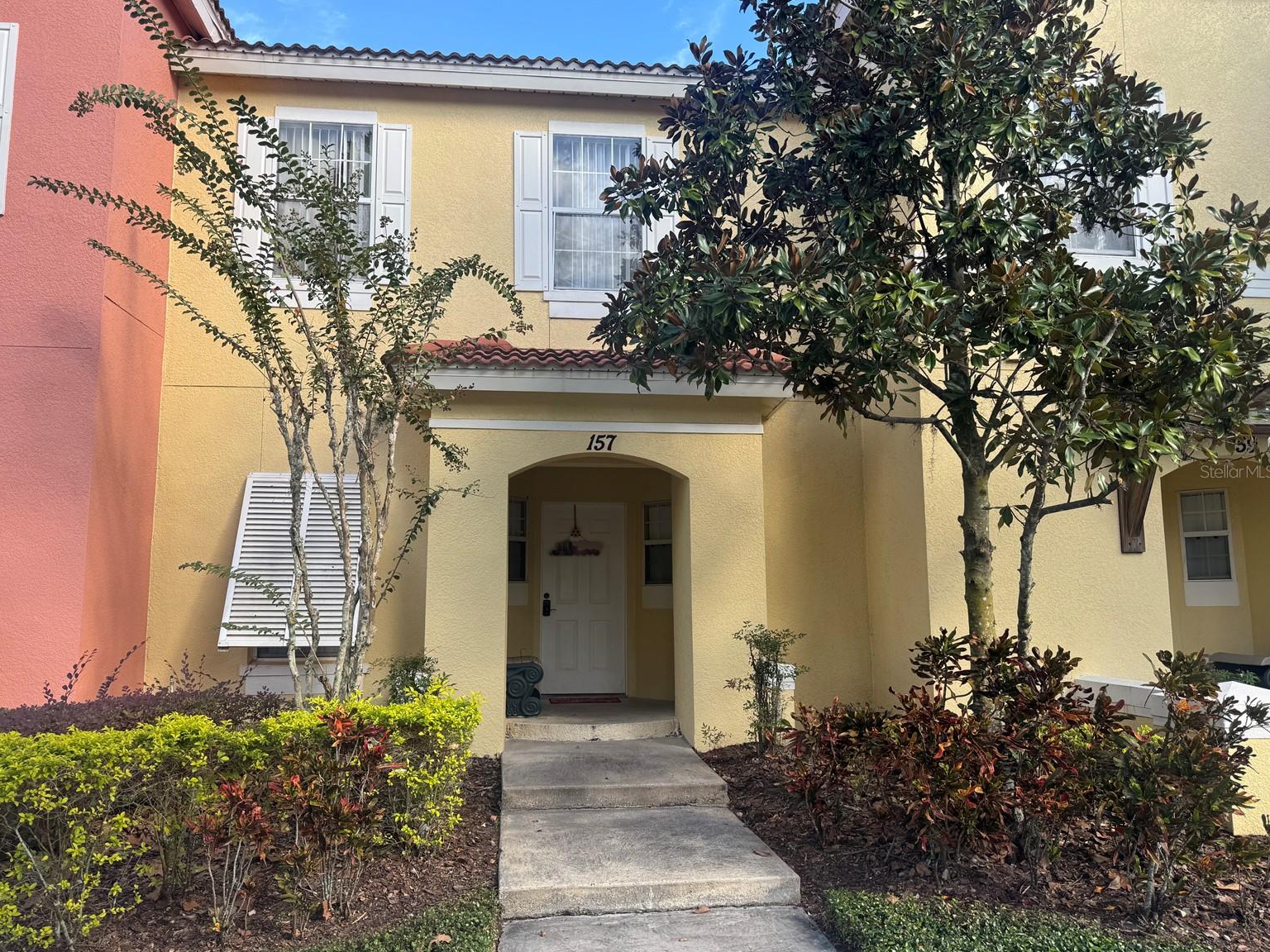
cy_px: 471
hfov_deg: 69.4
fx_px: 917
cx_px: 617
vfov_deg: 54.9
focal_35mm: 25
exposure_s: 1/842
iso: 80
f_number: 1.78
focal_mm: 6.76
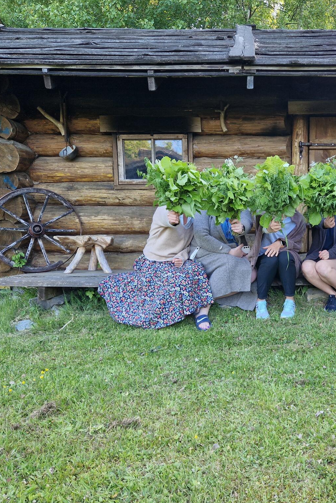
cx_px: 250
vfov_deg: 58.7
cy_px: 252
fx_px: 448
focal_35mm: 32
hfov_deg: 40.0
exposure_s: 1/180
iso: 64
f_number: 1.8
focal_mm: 5.4
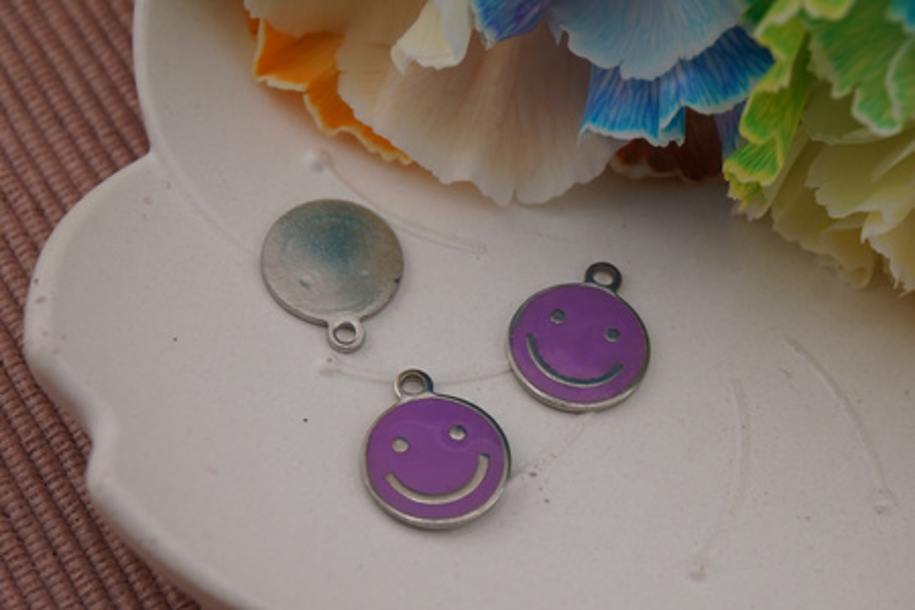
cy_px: 305
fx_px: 1487
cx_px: 458
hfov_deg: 34.2
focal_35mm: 58
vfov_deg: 23.2
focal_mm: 39
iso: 100
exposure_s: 1/80
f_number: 8
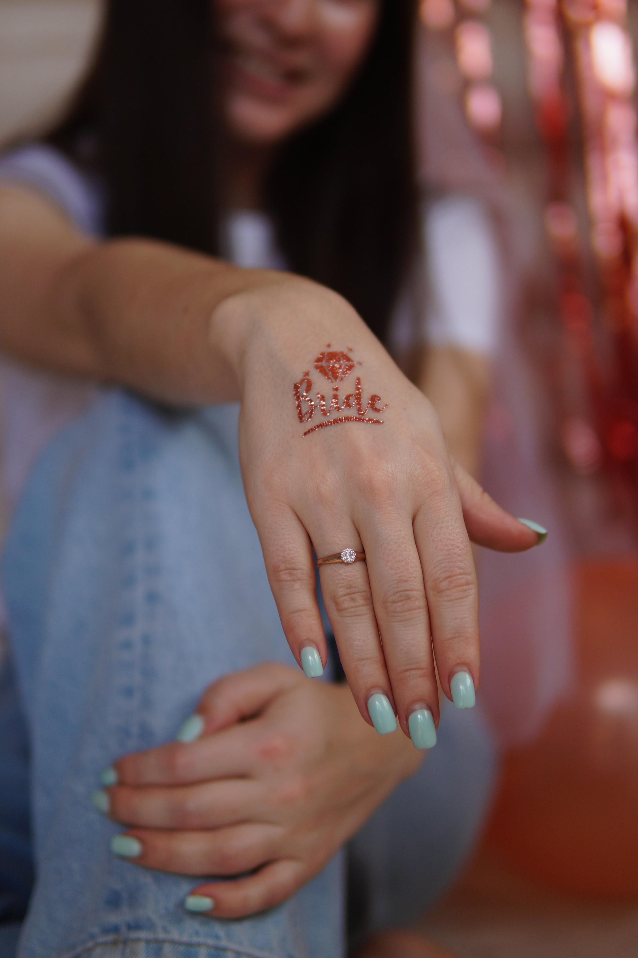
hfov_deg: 26.0
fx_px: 1384
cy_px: 435
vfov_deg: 38.2
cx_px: 310
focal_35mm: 52
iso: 100
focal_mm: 30
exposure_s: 1/500
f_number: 1.4
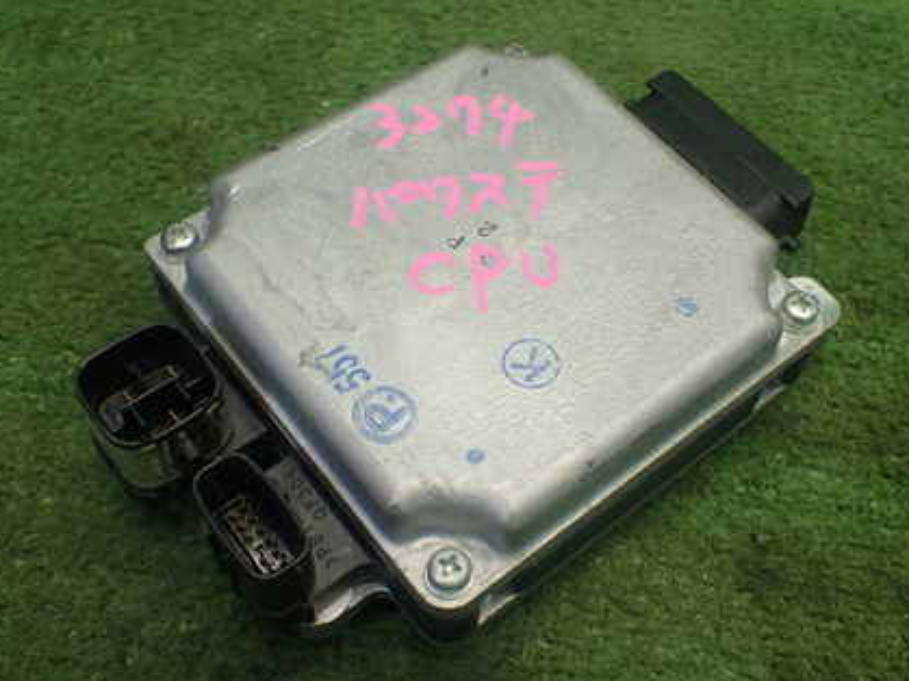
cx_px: 479
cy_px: 310
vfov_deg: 33.6
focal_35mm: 43
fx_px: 1129
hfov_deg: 43.8
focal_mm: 5.4
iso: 320
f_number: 2.3
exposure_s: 1/125
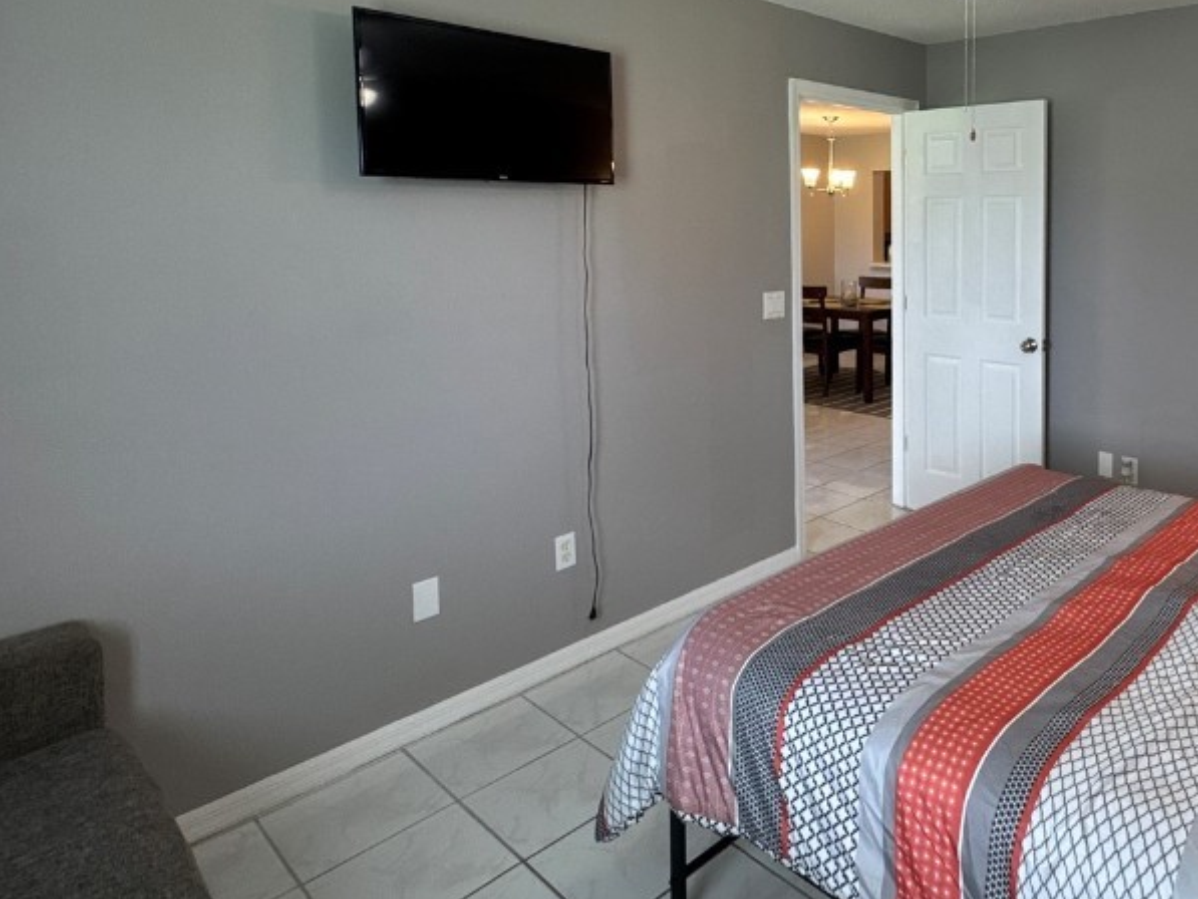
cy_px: 277
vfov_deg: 55.3
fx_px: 831
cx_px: 929
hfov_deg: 66.1
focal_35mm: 24
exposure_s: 1/120
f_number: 2.2
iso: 250
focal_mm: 2.22
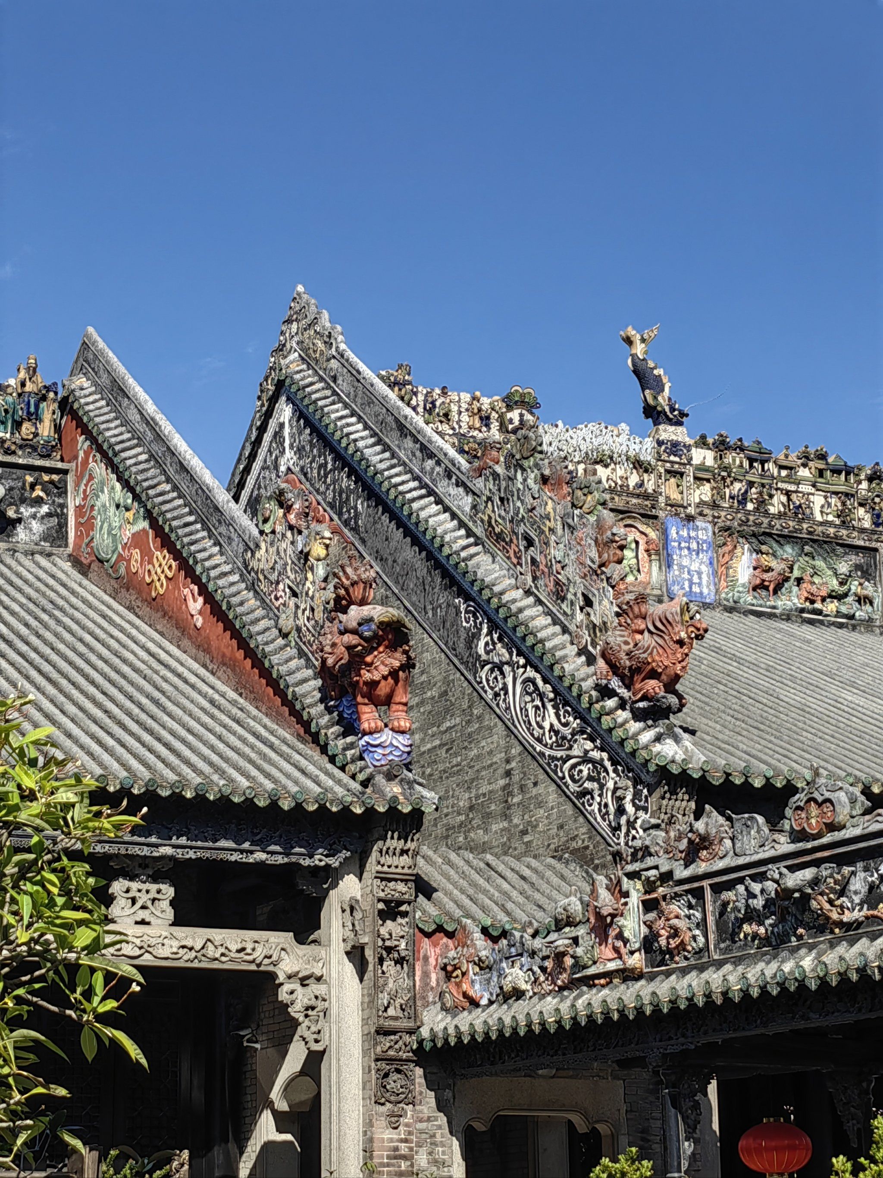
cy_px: 589
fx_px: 2551
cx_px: 442
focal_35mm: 75
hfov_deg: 19.6
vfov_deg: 26.0
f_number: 1.8
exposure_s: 1/2500
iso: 80
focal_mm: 5.54
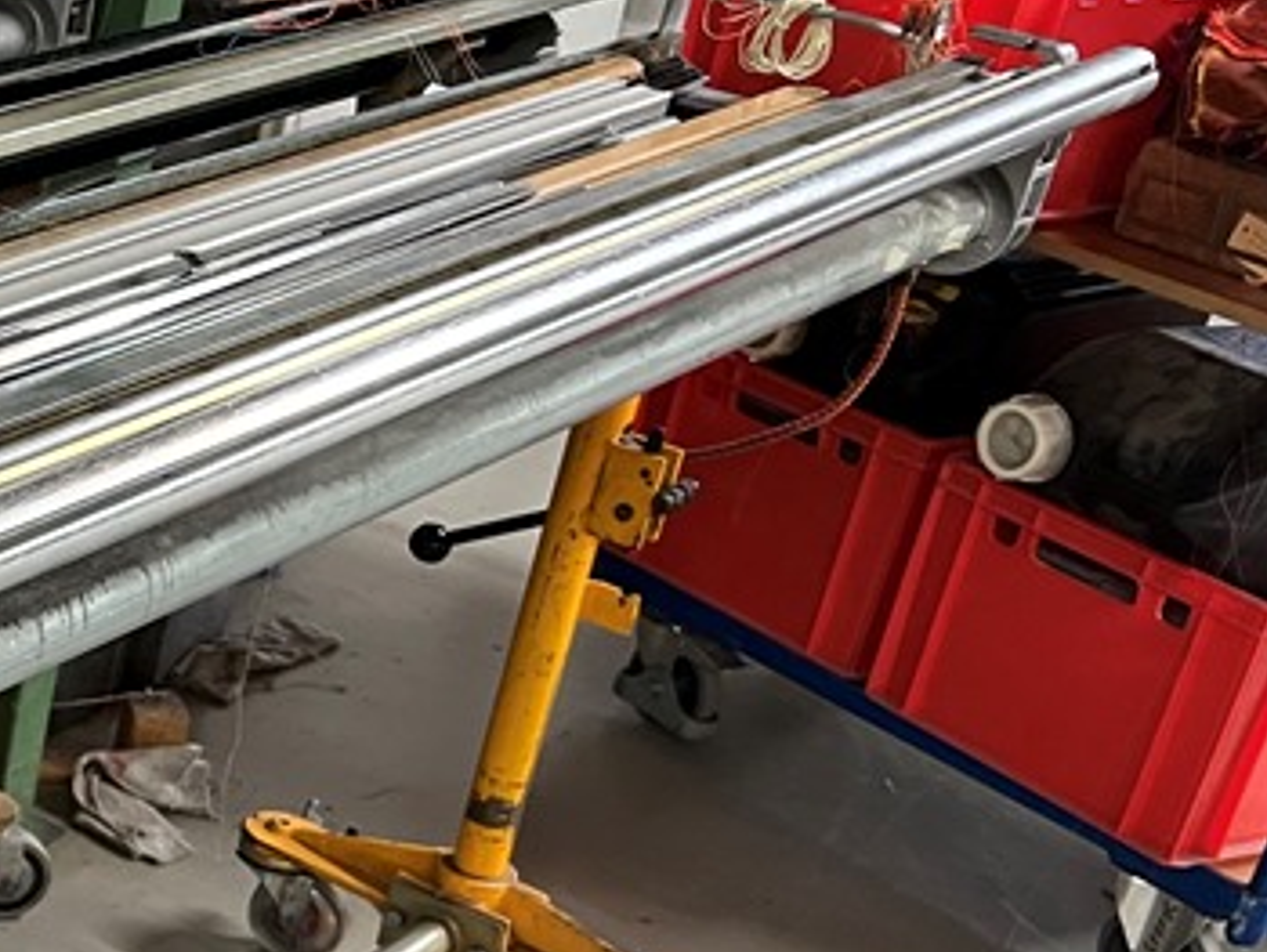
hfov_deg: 21.8
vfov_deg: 19.3
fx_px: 2784
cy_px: 648
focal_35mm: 76
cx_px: -583
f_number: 1.5
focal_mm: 5.7
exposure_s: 1/50
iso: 320
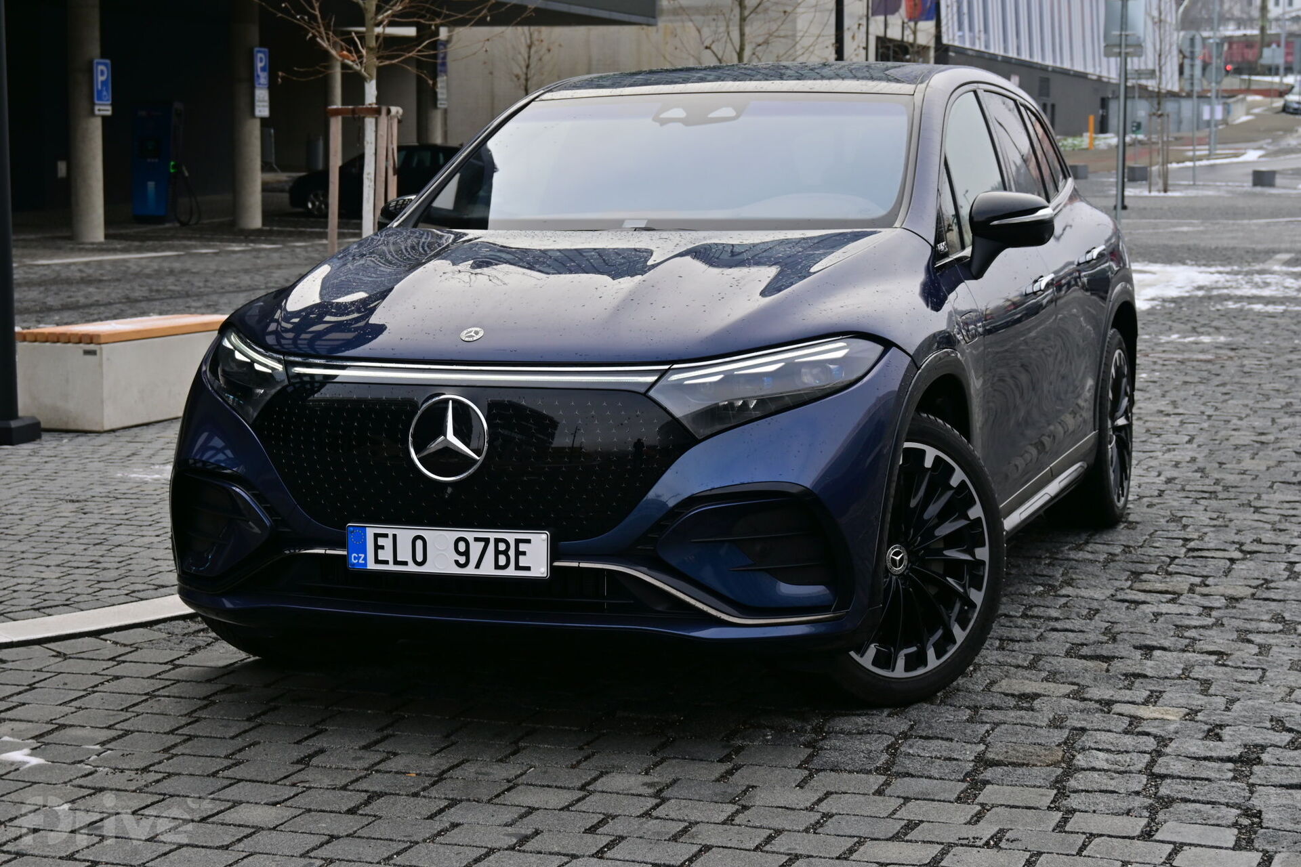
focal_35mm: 66
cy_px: 434
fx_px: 2385
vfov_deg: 20.6
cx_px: 650
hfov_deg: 30.5
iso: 100
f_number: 7.1
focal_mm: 44
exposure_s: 1/200
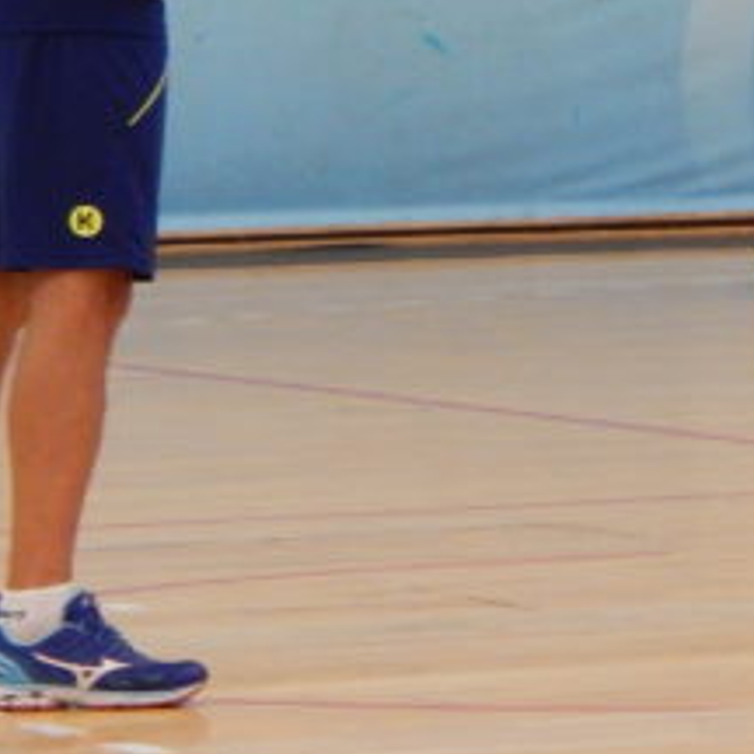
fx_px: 8921
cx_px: 942
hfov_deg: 4.8
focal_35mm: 362
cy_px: -175
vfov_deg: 4.8
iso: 560
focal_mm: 20.5
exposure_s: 1/30
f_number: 4.6
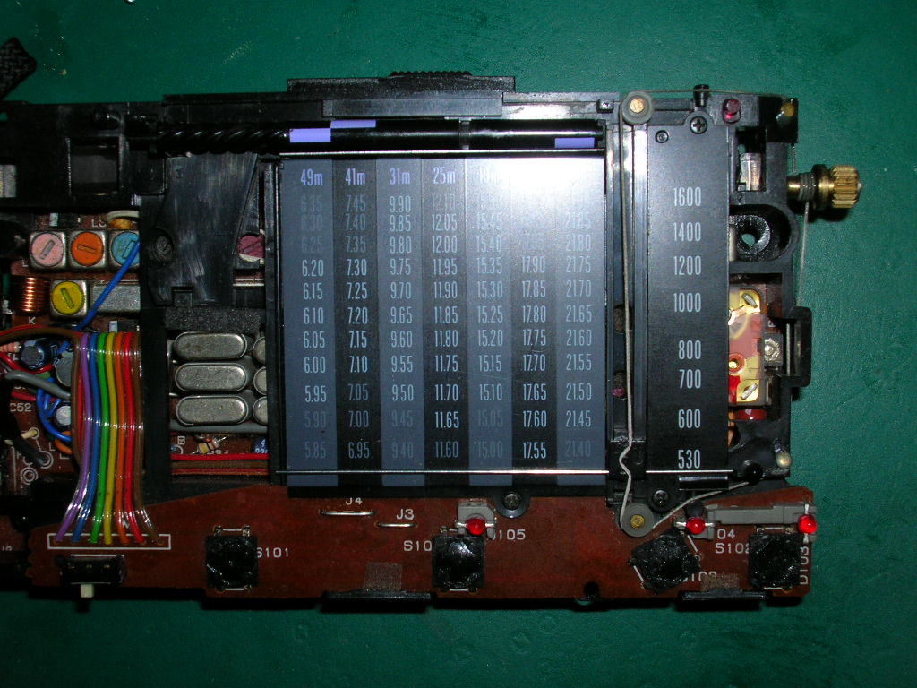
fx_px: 1325
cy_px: 344
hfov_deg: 38.2
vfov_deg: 29.1
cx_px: 458
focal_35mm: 50
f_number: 5.6
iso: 50
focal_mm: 8.4
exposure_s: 1/60.1
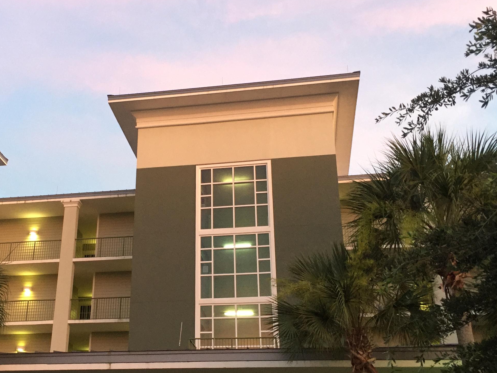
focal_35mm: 45
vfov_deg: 32.2
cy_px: 208
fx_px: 646
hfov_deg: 41.5
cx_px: 162
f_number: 2.2
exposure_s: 1/30
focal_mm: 4.15
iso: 200
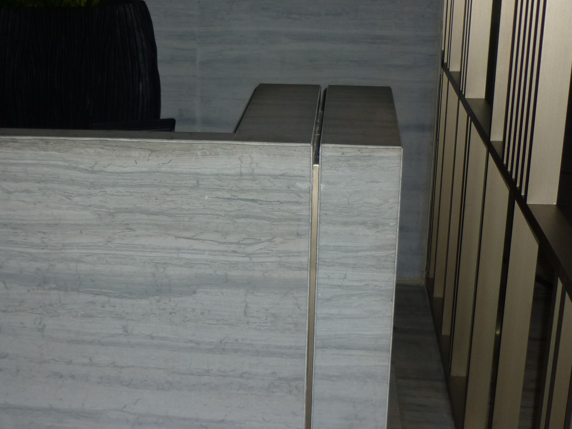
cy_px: 200
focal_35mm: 55
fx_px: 909
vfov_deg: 26.6
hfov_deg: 34.4
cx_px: 165
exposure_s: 1/30
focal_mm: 5.5
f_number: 2.8
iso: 100
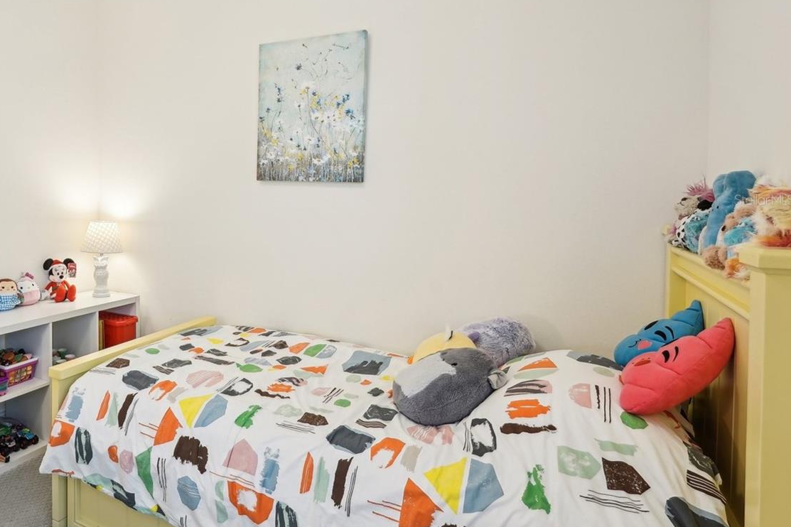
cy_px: 200
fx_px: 505
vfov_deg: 54.5
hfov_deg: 72.4
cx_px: 229
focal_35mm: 23
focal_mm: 16
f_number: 8
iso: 400
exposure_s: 1/20
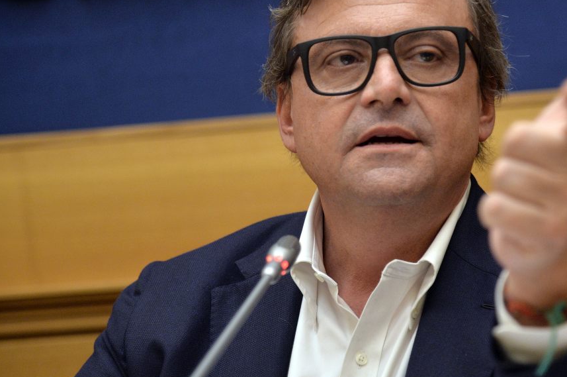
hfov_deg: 14.0
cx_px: 372
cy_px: 141
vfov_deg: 9.3
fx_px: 2312
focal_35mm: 147
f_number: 4
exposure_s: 1/200
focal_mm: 105
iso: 2500
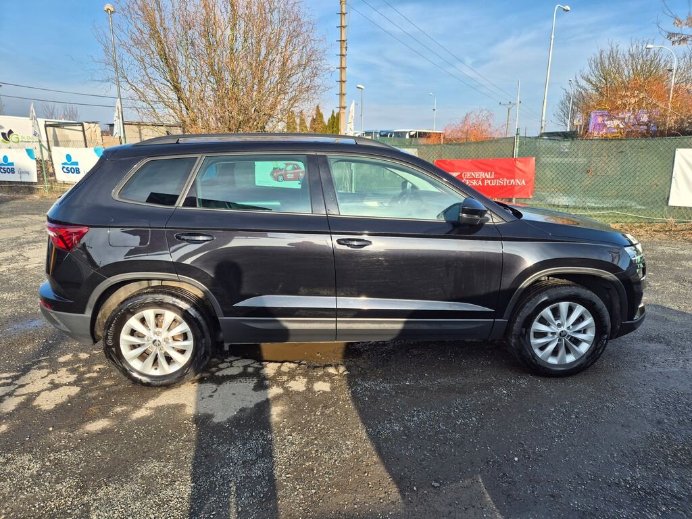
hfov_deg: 73.9
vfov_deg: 58.9
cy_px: 260
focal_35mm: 23
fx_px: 460
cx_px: 346
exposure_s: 1/842
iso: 25
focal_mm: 5.4
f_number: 1.8
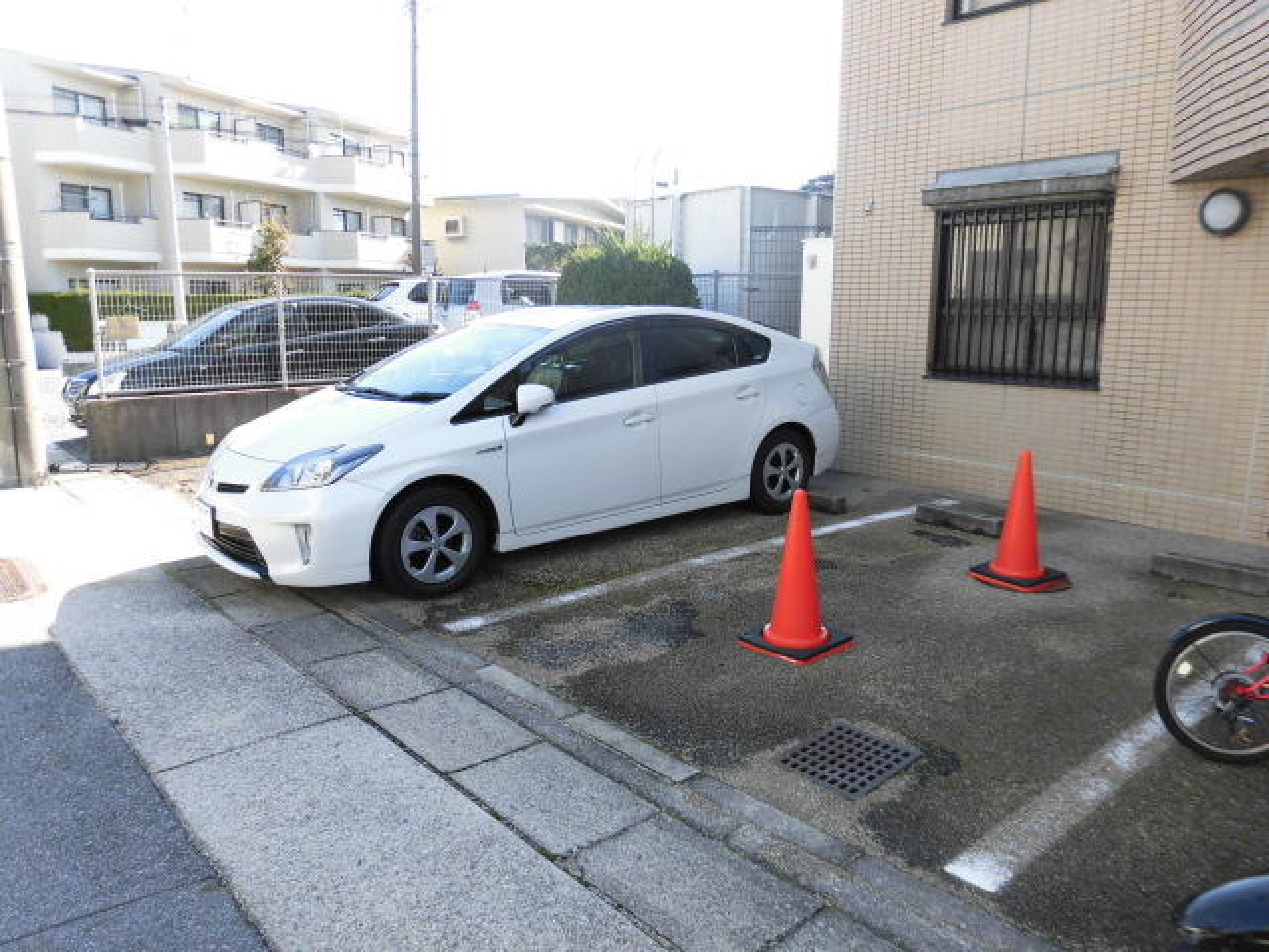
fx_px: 880
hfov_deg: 71.6
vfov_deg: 56.8
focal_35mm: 24
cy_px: 476
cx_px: 634
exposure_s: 1/200
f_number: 3.1
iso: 100
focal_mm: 4.3
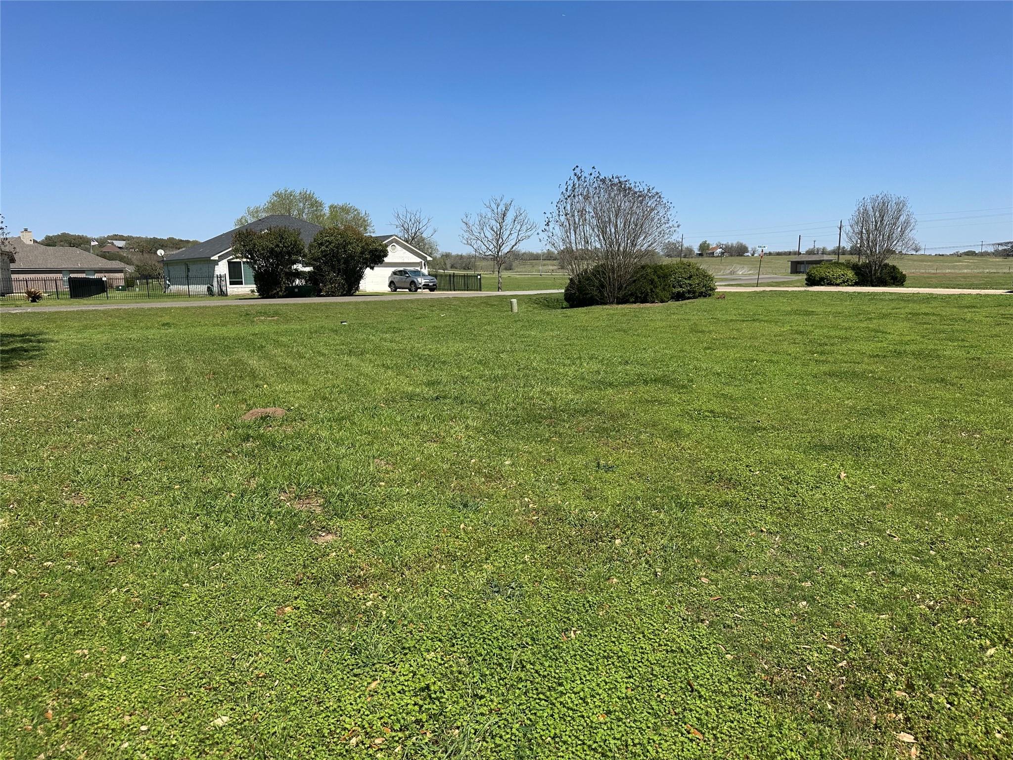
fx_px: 702
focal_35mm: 24
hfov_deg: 71.6
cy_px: 380
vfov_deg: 56.8
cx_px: 506
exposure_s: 1/5525
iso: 80
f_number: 1.78
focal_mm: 6.86
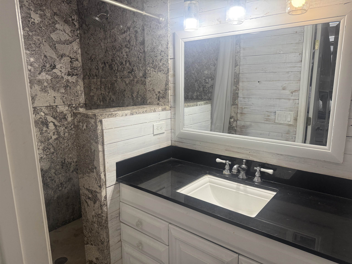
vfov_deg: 56.8
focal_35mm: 24
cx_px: 176
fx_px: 244
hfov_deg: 71.6
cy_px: 132
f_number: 1.78
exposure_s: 1/98
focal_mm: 6.76
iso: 200
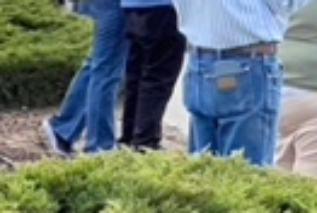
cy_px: -201
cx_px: 707
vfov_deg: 3.5
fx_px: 3442
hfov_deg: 5.1
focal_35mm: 390
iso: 32
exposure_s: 1/861
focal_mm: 9
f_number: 2.8
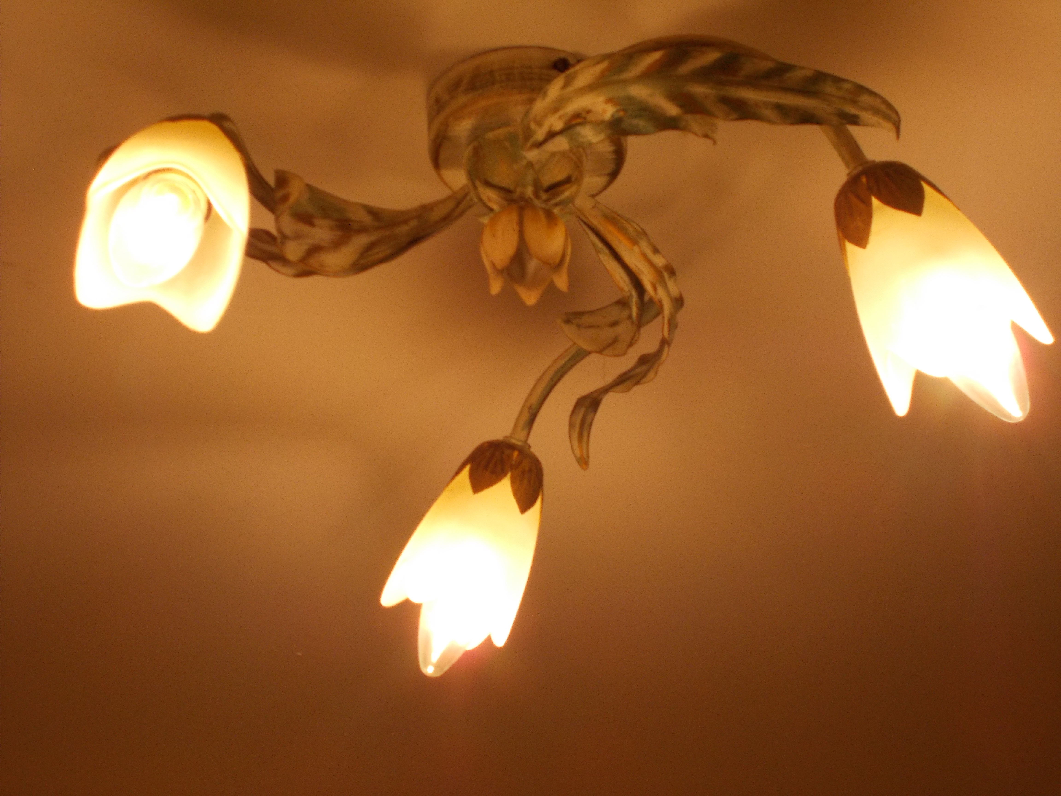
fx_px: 2329
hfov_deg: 25.7
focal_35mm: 76
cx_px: 530
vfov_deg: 19.4
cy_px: 398
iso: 200
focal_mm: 13.5
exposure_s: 1/60
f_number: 5.8
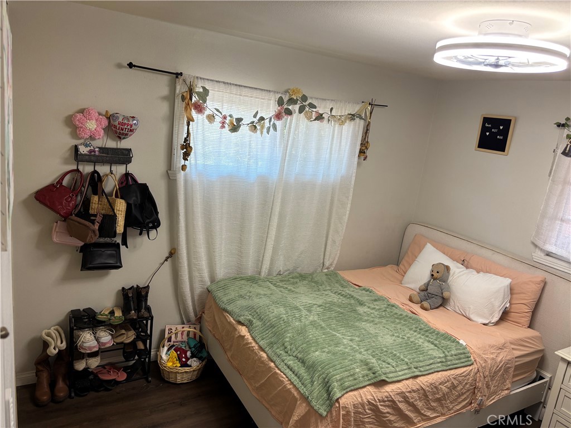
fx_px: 429
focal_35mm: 26
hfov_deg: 67.3
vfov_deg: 53.1
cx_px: 286
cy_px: 214
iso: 125
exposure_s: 1/120
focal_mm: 5.96
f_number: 1.6
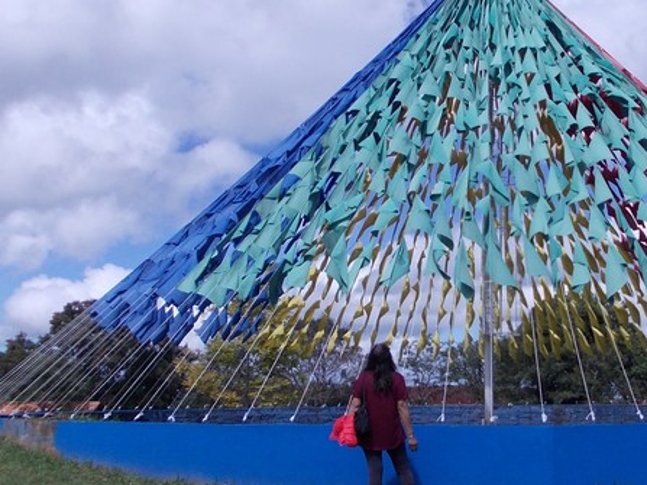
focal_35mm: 48
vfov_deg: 30.2
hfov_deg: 38.8
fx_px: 897
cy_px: 250
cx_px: 473
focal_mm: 4
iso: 80
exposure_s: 1/640
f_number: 5.4
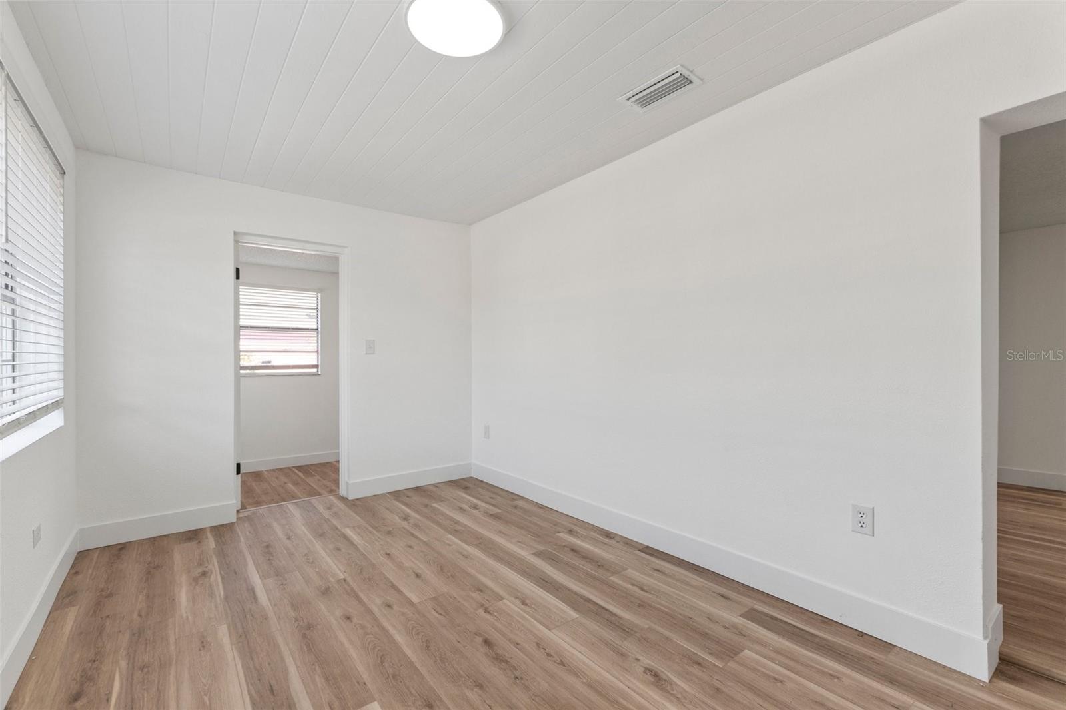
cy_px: 355
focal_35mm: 15
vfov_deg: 77.3
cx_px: 533
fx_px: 444
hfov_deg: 100.4
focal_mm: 10
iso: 400
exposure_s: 1/40
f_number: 7.1
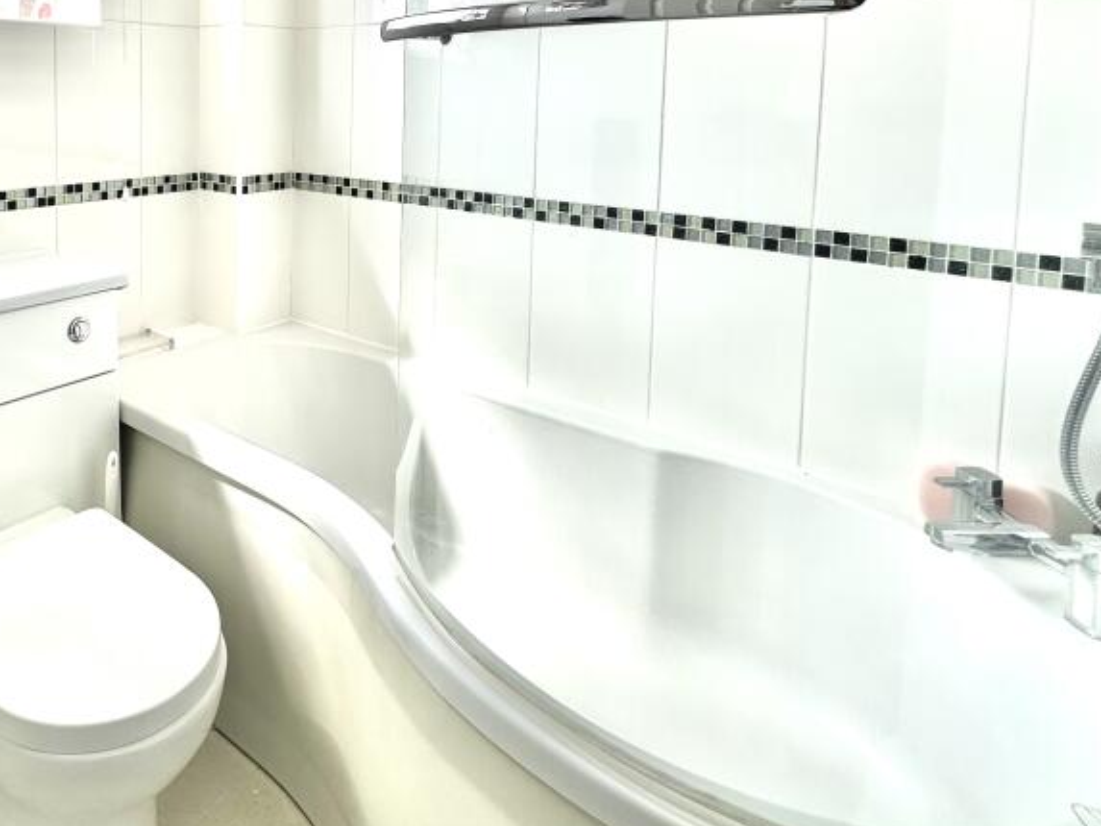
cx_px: 246
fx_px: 795
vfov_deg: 50.8
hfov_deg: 64.3
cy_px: 142
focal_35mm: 25
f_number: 2.2
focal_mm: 2.22
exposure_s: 1/321
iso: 40
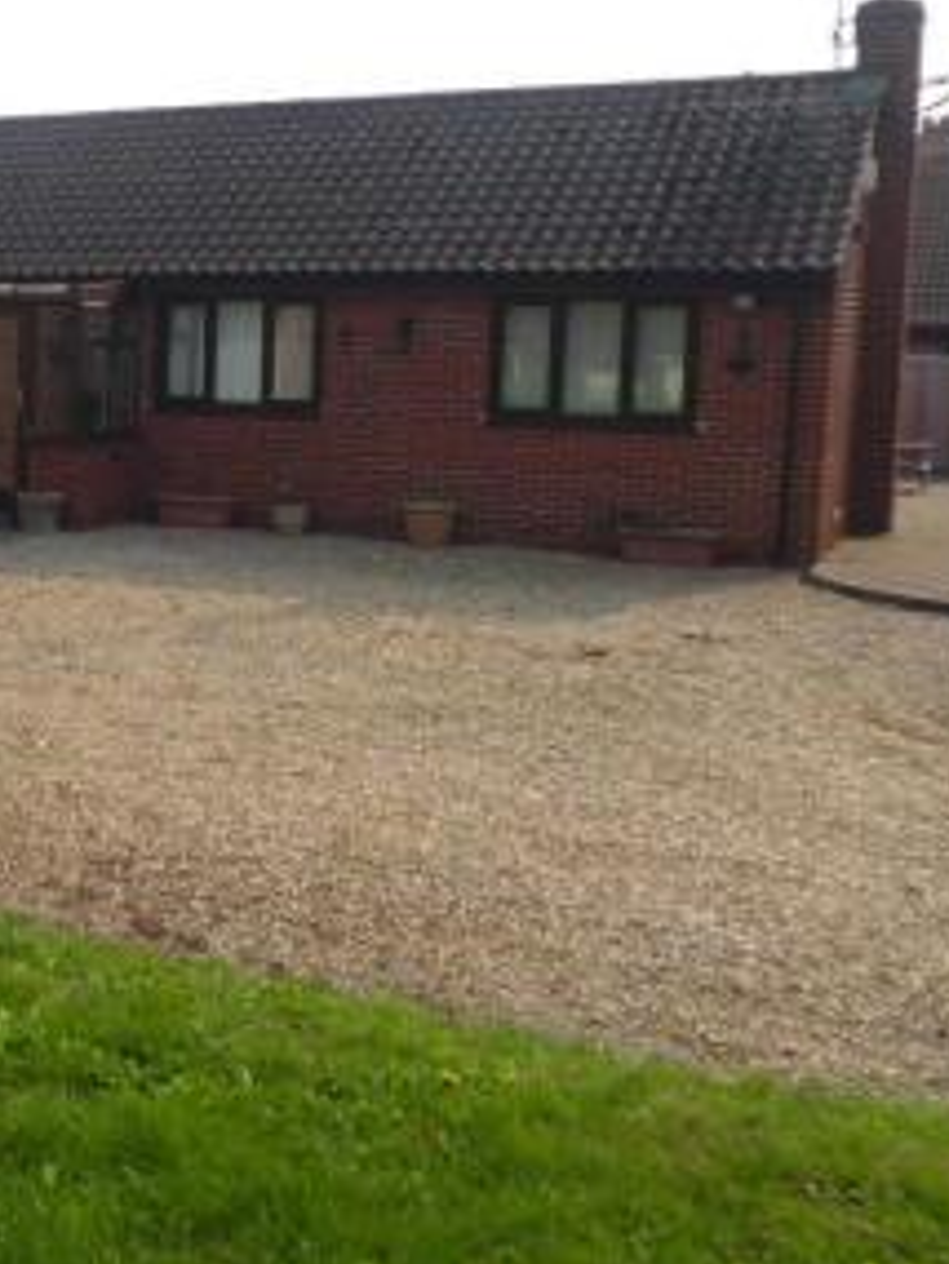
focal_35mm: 49
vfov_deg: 38.7
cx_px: -251
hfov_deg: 25.9
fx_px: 1790
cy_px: 508
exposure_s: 1/800
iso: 100
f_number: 3.3
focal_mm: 4.3
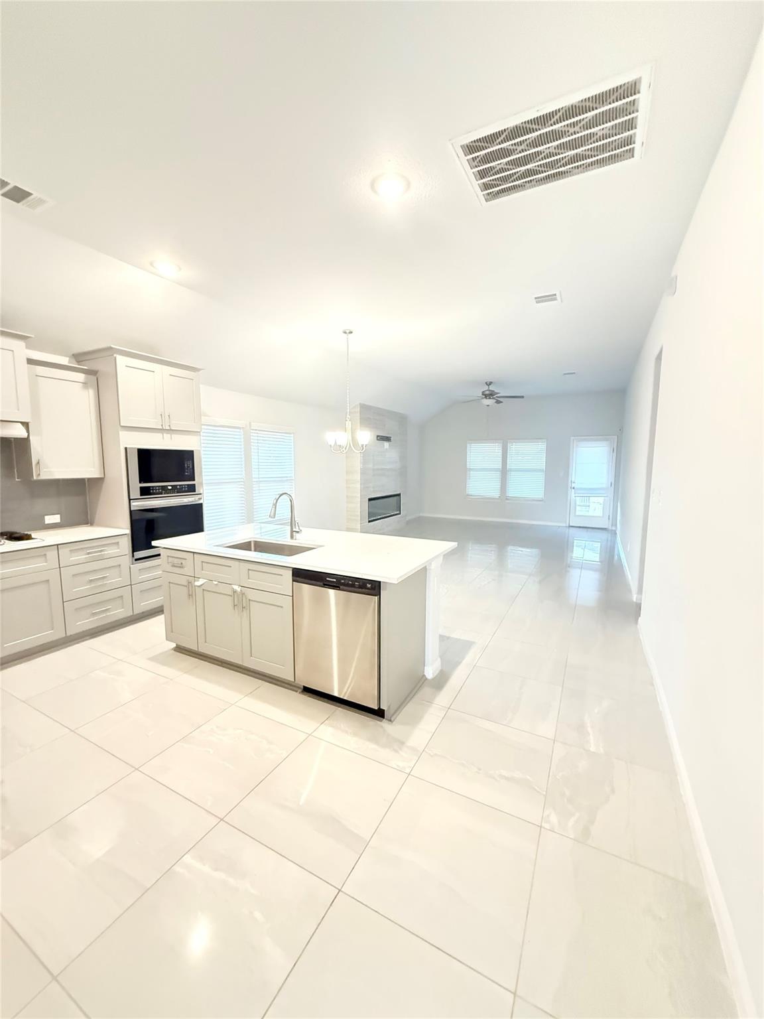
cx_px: 382
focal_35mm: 14
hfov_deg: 85.7
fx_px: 412
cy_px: 510
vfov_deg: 102.1
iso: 1250
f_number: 2.2
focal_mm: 2.22
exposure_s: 1/60
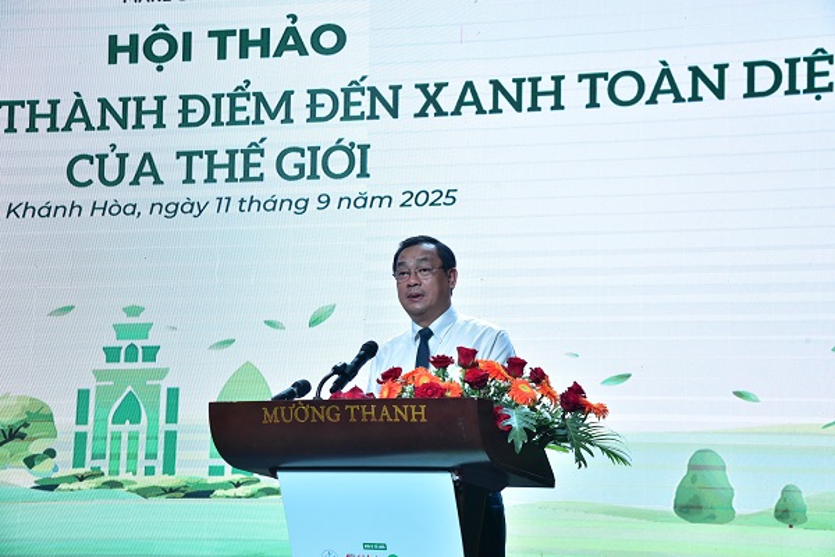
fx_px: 1531
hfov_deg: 30.5
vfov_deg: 20.6
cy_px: 278
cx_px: 418
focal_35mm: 66
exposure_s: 1/160
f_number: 9
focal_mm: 66
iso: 3200
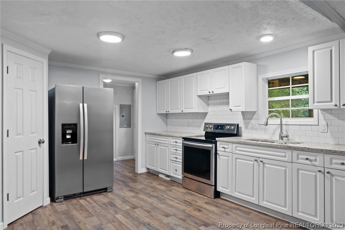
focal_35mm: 24
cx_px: 172
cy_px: 115
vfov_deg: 53.1
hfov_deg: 73.8
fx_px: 230
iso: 200
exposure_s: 4
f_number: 8
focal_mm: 24
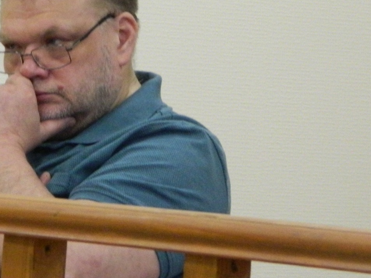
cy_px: 179
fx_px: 3760
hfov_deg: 5.6
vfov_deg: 4.2
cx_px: 69
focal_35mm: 351
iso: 400
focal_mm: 23.2
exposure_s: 1/30
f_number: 4.7
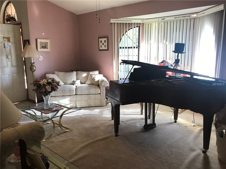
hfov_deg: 63.4
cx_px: 113
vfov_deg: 49.7
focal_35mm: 28
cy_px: 84
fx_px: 183
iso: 25
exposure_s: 1/30
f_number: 1.8
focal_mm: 3.99
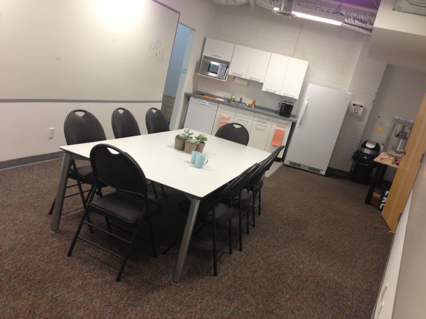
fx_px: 406
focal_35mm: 33
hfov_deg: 55.4
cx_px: 213
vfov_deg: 42.9
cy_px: 160
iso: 100
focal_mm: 4.13
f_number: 2.4
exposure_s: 1/20
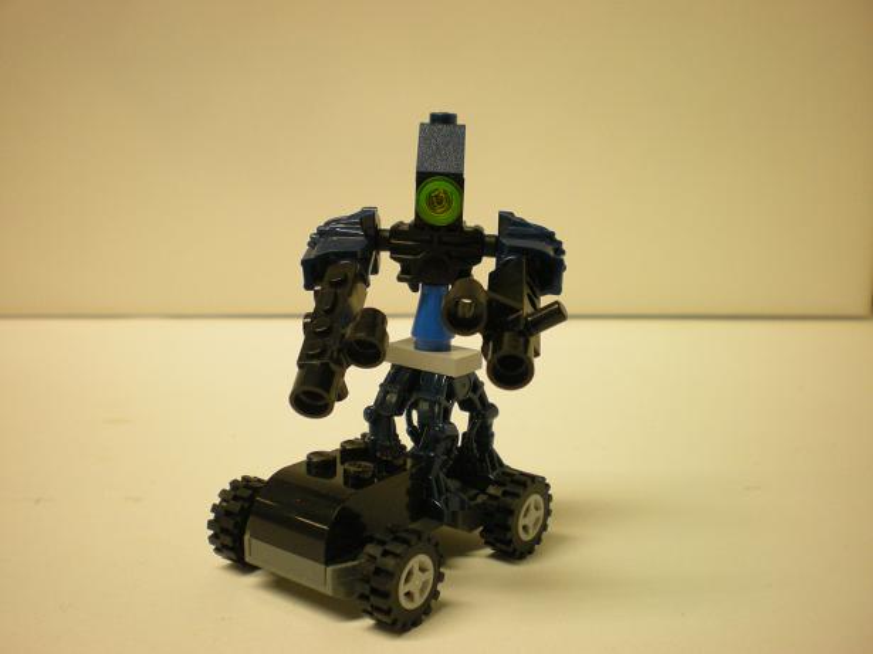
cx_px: 436
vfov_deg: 37.7
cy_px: 327
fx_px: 958
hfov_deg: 49.0
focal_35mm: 38
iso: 200
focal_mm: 6.3
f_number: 3.1
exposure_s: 1/38.4
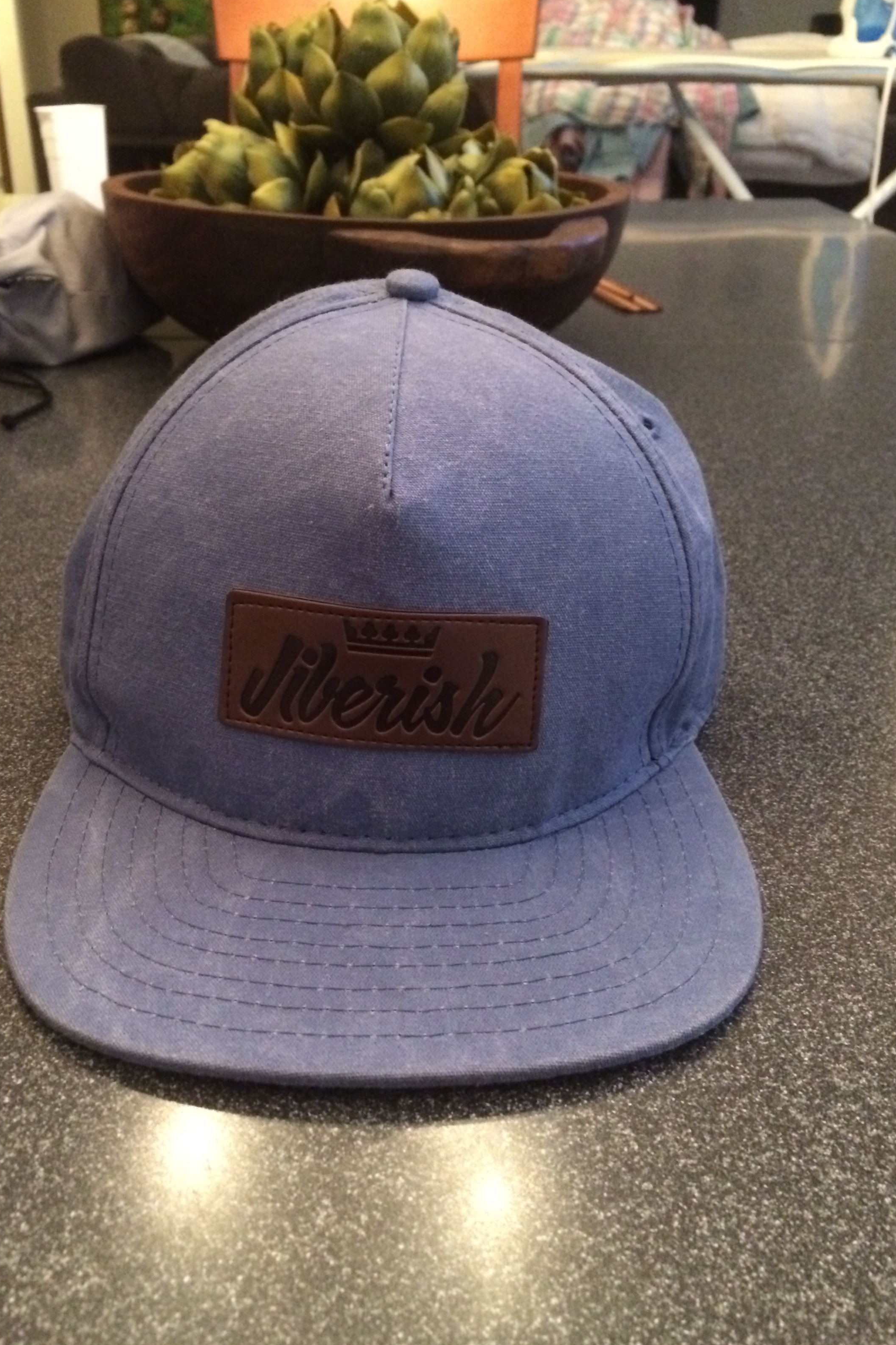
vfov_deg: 58.7
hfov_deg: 41.0
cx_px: 389
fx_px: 1195
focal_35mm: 32
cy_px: 667
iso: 500
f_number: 2.2
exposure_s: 1/15
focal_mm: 4.12
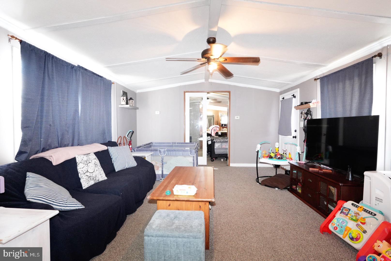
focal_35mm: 16
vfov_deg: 72.2
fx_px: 179
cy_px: 130
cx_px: 196
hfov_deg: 94.9
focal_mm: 11
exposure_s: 1/30
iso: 1000
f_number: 4
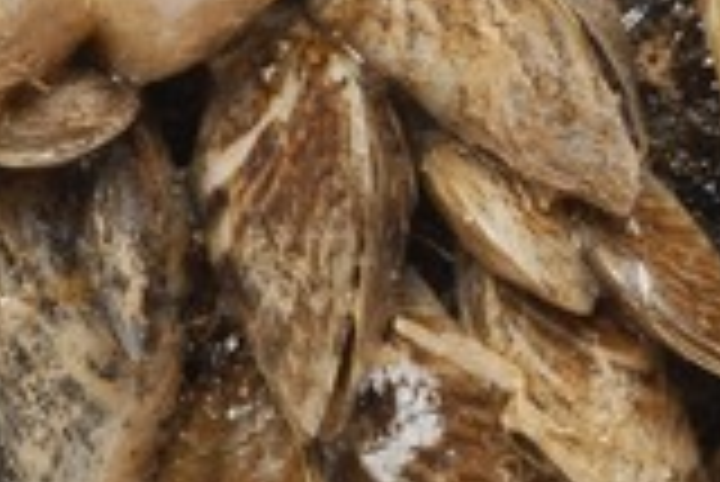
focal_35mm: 515
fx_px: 10302
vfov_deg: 2.7
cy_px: -275
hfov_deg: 4.0
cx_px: 997
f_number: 22
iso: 200
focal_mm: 105
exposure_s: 1/125
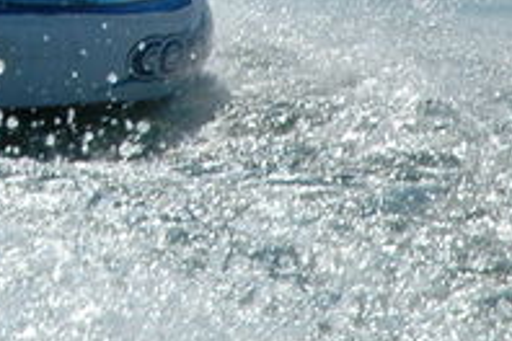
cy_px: -239
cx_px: -287
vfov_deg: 2.5
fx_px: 7708
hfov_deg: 3.8
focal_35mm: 542
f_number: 11
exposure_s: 1/500
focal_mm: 70
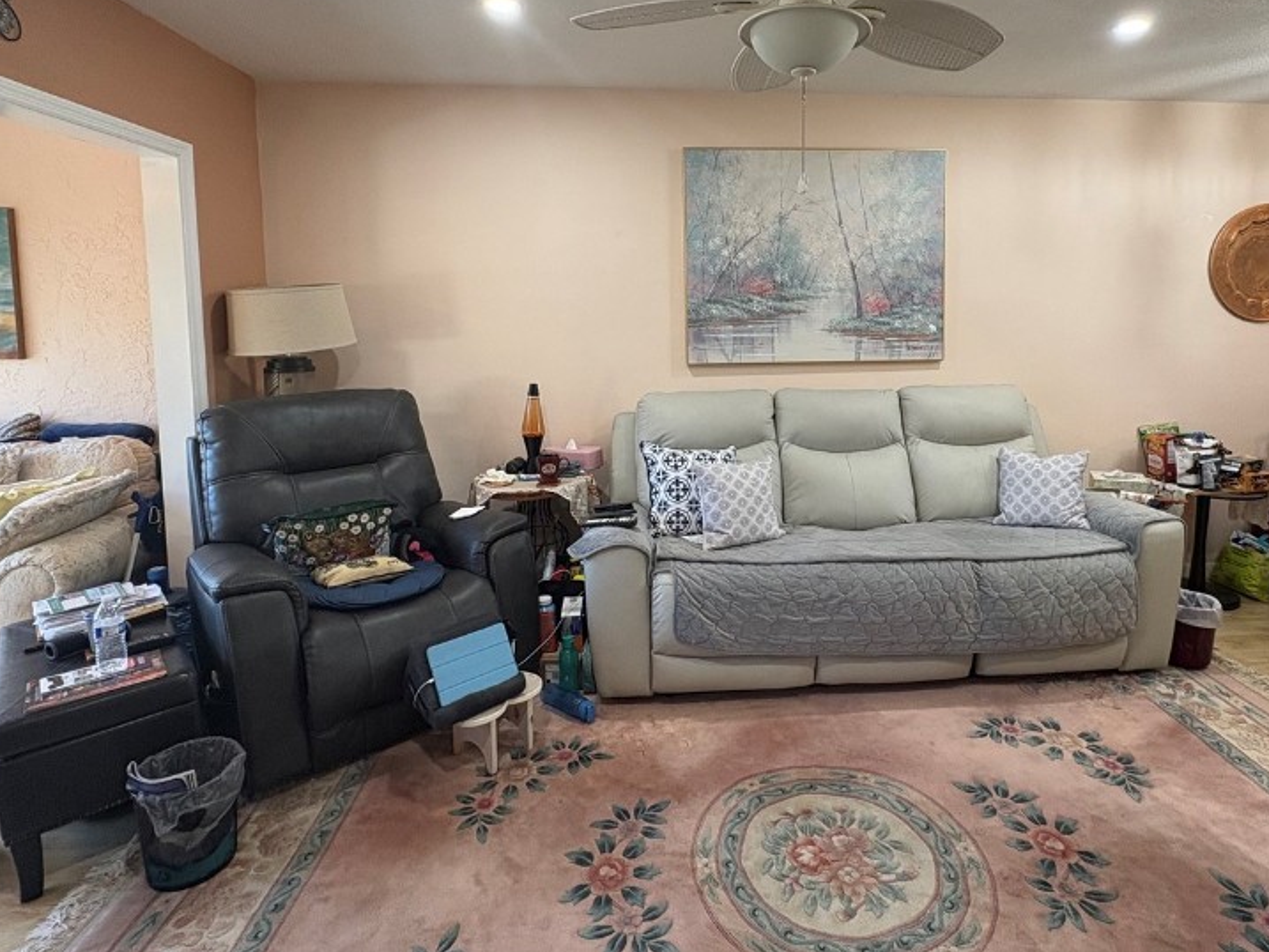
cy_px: 373
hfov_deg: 81.4
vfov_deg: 65.3
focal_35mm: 20
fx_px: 733
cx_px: 708
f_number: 2.2
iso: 160
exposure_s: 1/60
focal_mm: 2.22
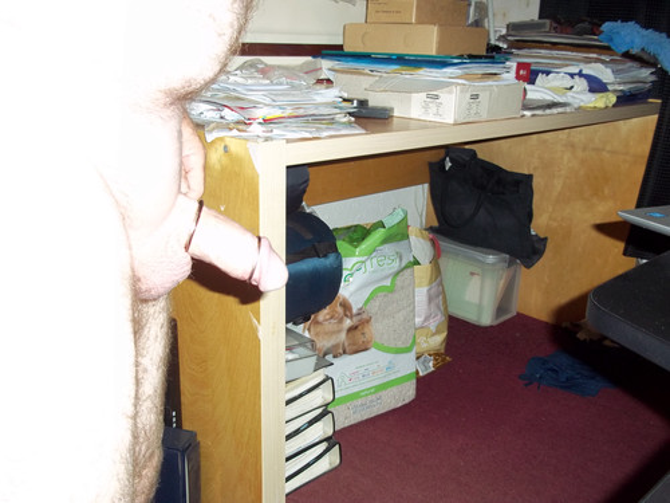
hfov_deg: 51.4
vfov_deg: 39.7
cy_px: 252
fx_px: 697
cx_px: 335
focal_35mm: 36
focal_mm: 6.5
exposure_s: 1/30
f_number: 3.1
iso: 160
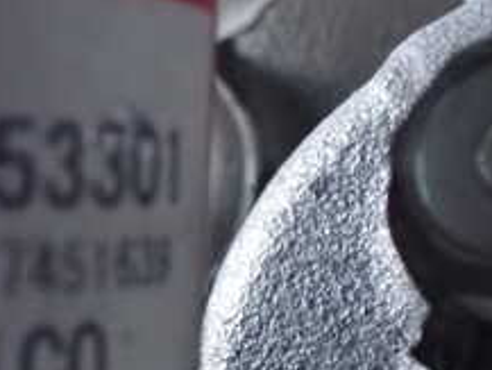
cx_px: 73
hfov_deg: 23.1
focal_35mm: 83
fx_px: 1180
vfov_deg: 17.3
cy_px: 381
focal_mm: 5.4
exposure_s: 1/8
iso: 1600
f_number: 2.3
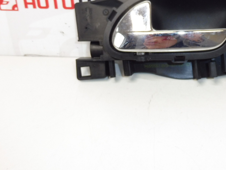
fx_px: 300
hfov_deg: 40.4
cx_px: 161
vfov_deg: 31.0
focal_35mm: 46
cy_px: 46
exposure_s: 1/60
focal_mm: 4.3
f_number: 3.5
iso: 200
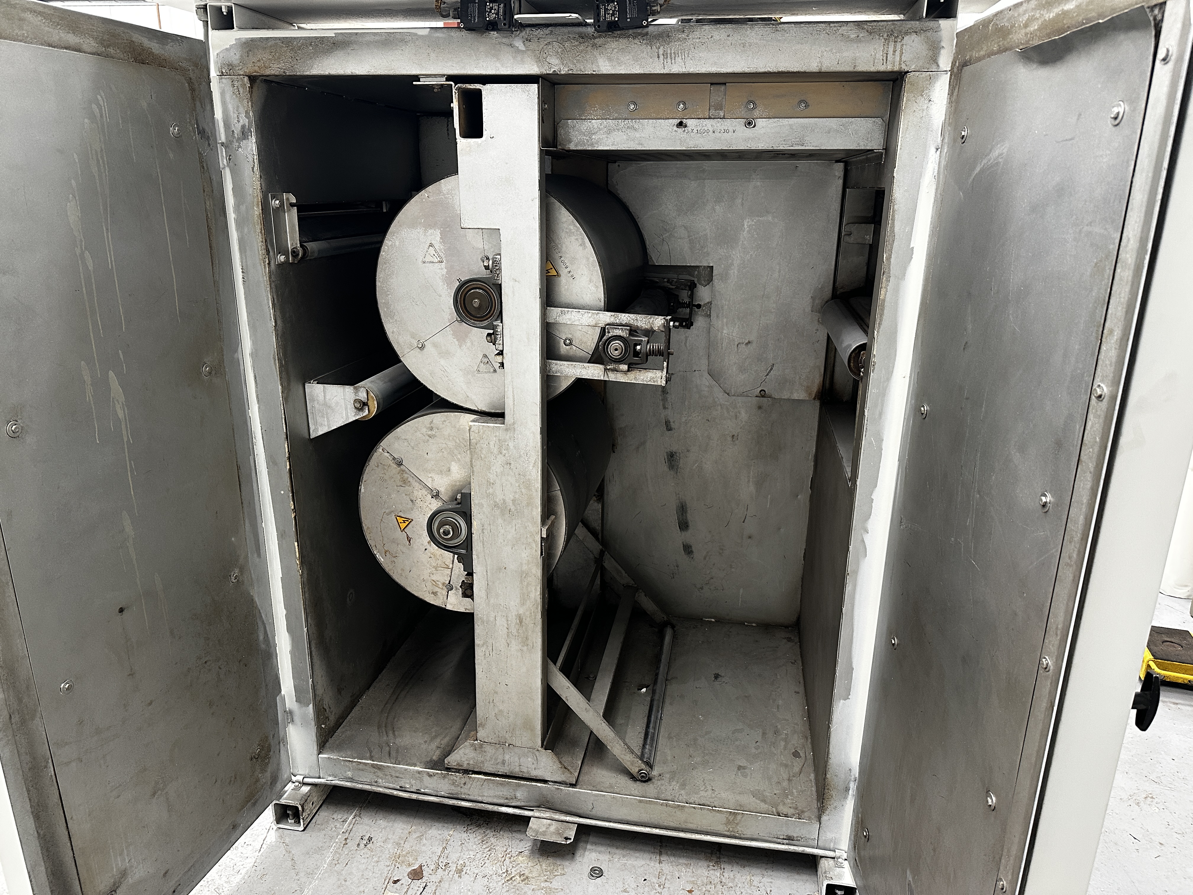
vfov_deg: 56.8
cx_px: 596
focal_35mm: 24
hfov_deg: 71.6
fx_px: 827
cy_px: 448
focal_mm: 6.86
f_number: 1.78
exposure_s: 1/50
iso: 250
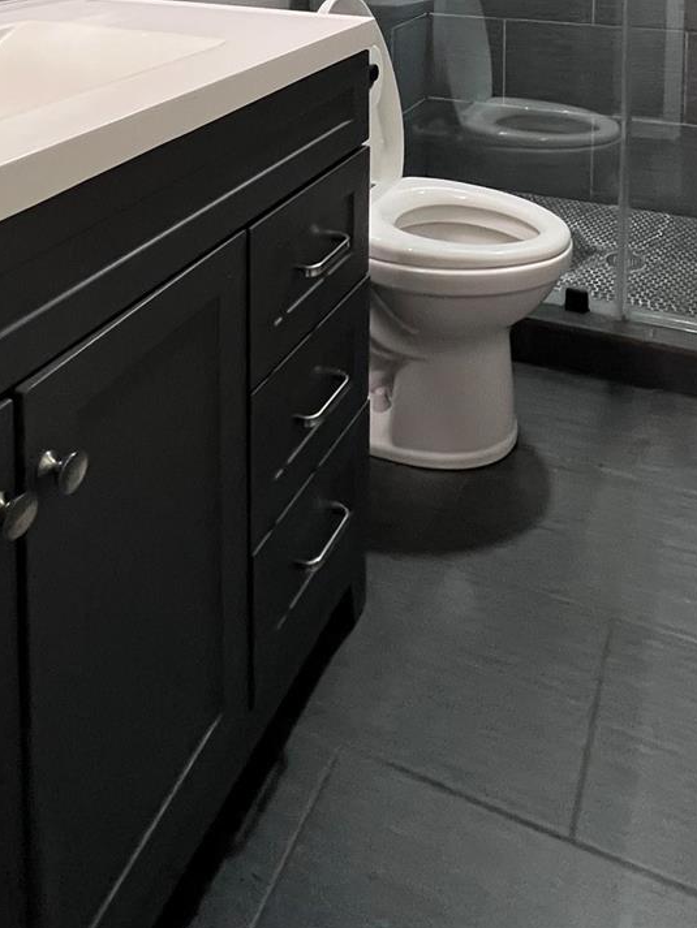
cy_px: -64
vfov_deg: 48.0
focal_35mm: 28
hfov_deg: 49.0
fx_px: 751
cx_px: 455
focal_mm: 1.57
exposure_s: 1/60
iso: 500
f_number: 1.8
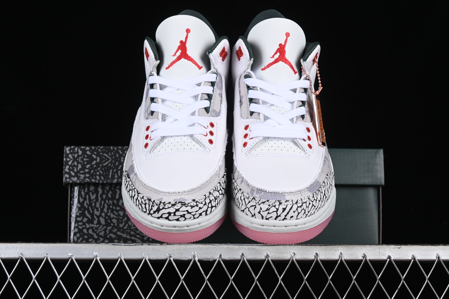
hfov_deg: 27.0
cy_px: 150
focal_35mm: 75
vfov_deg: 18.2
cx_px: 224
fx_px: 935
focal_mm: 50
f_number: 8
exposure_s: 1/100
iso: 160
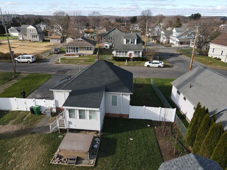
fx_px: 157
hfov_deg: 71.6
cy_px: 85
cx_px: 114
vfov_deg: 56.8
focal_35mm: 24
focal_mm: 4.5
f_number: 2.8
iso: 100
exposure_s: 1/350
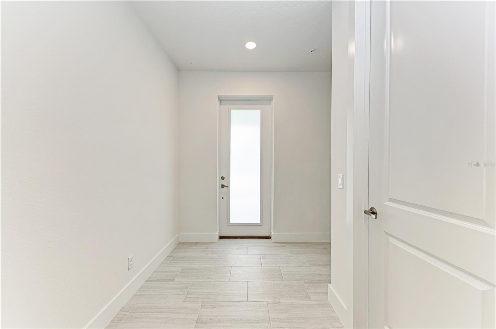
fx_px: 193
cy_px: 164
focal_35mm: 14
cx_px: 248
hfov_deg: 104.3
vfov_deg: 81.1
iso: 200
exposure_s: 1/13
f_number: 9
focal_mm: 14
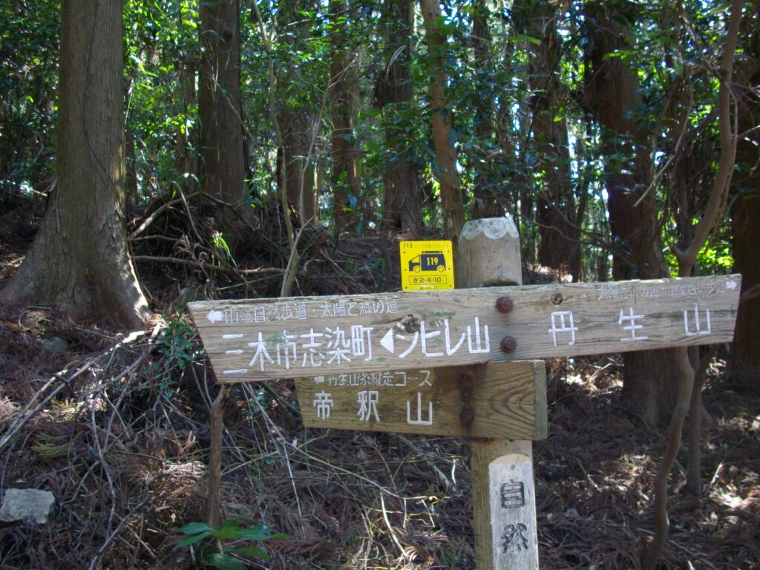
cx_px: 380
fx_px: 812
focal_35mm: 37
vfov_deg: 38.7
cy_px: 285
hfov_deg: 50.1
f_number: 2.8
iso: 200
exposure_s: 1/50
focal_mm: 6.2
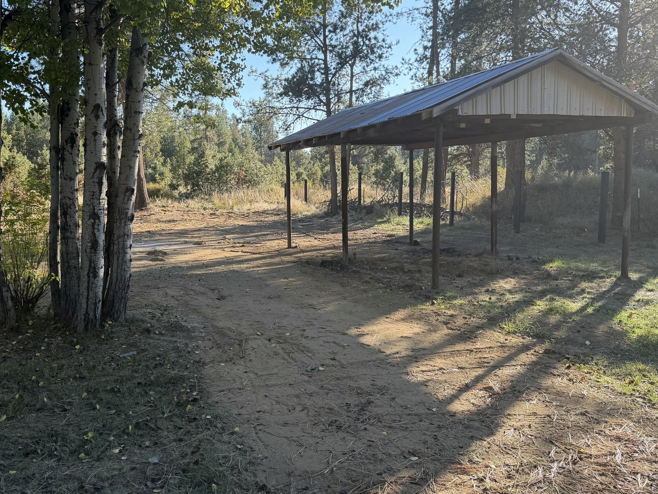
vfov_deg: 41.8
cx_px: 249
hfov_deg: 53.4
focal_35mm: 34
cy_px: 232
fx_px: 646
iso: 100
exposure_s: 1/715
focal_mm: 6.76
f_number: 1.78
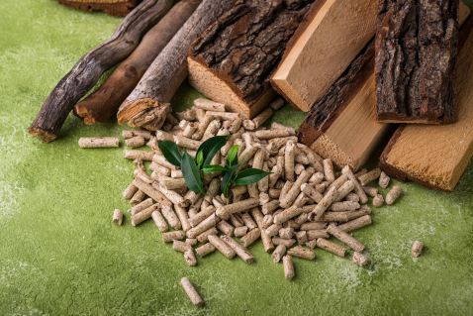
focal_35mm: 105
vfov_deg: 13.0
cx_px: 236
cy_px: 158
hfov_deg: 19.5
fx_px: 1380
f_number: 10
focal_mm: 105
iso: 100
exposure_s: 1/100
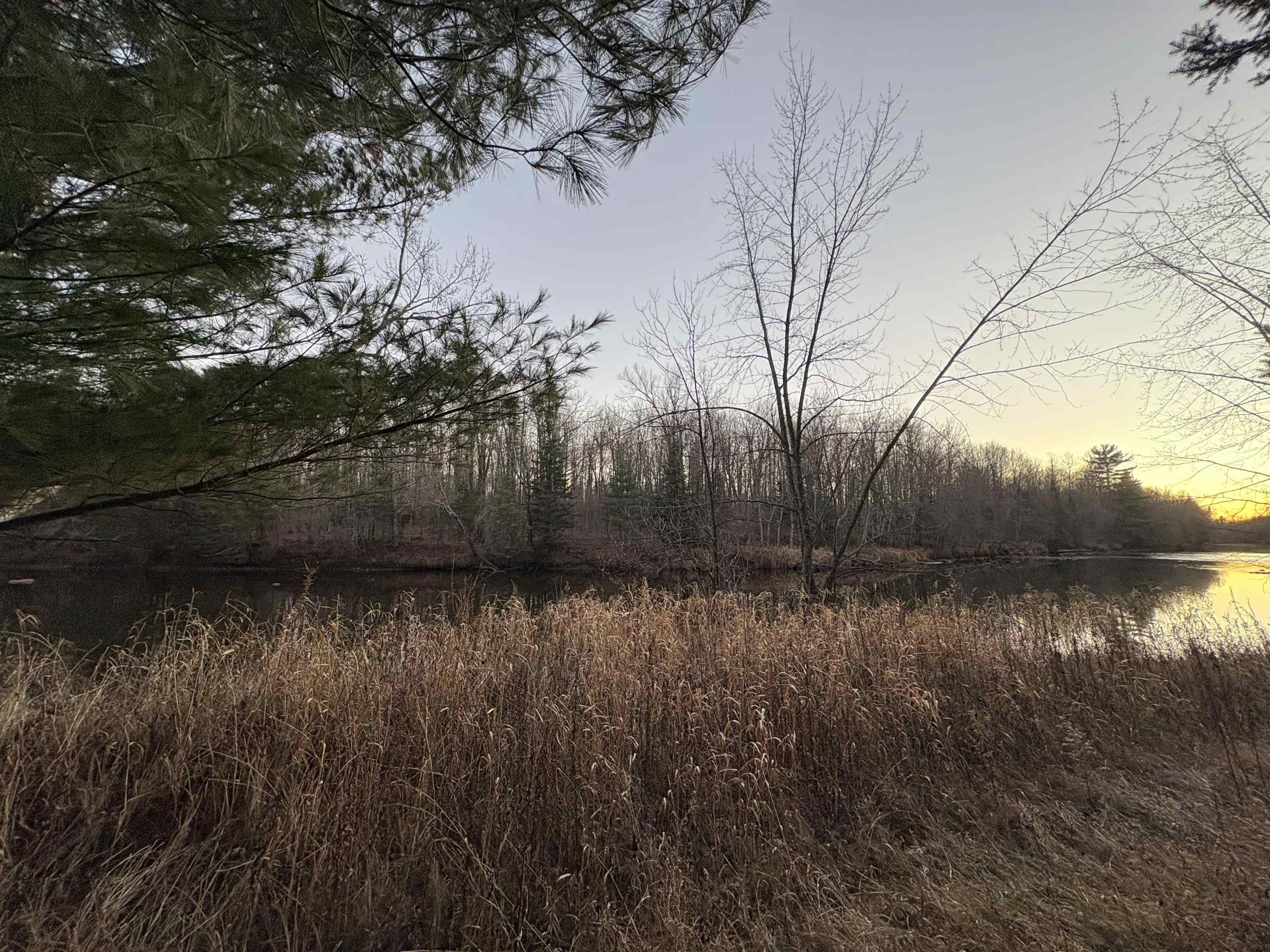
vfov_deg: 85.7
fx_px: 514
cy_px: 476
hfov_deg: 102.1
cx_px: 635
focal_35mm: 14
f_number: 2.2
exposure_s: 1/61
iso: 200
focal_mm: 2.22
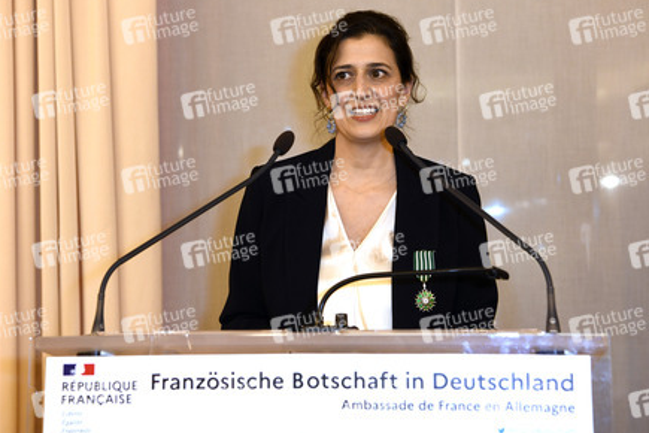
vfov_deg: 23.4
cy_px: 214
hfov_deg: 34.5
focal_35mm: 58
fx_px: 1046
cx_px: 329
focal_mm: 56
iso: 1600
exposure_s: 1/40
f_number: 5
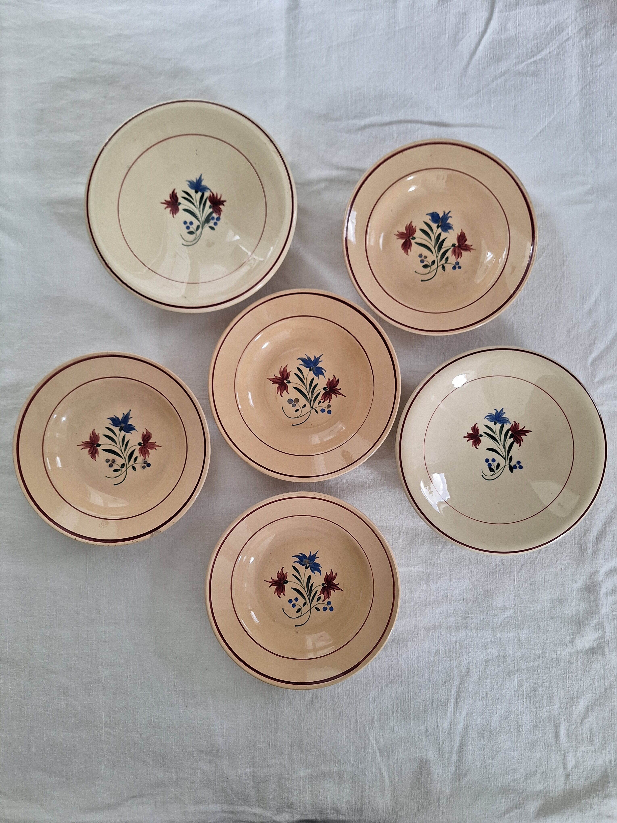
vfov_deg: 73.9
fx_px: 547
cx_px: 308
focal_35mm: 23
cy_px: 412
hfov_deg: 58.9
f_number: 1.8
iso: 50
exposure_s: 1/50
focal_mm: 5.54
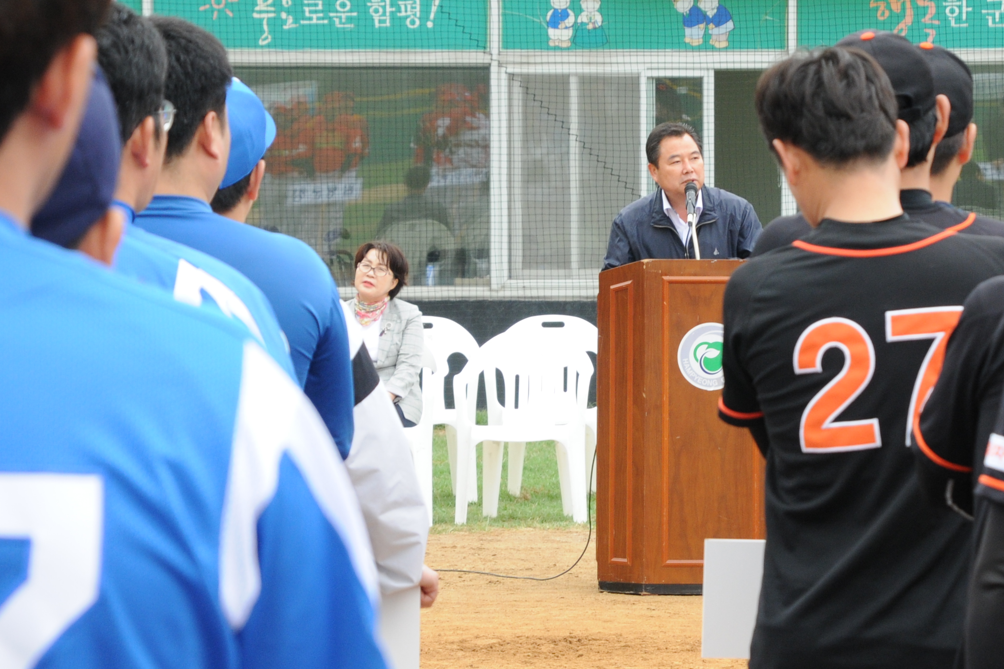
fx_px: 5550
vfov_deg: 6.9
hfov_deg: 10.3
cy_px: 263
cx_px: 663
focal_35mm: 199
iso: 400
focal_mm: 65
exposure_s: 1/200
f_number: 7.1
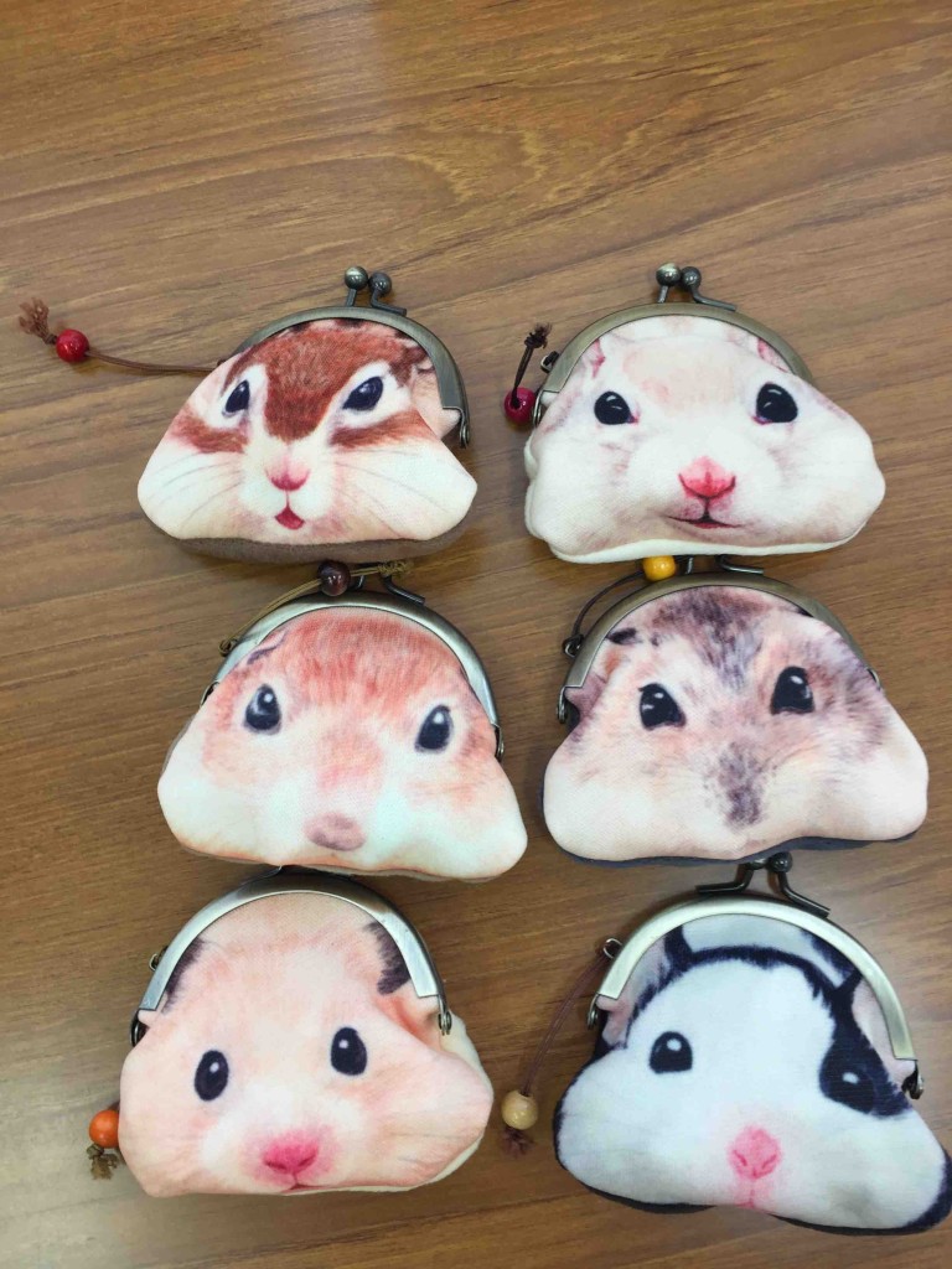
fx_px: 1063
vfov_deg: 61.7
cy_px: 634
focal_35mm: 29
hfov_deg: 48.2
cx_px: 476
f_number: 2.2
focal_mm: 4.15
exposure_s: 1/50
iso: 40
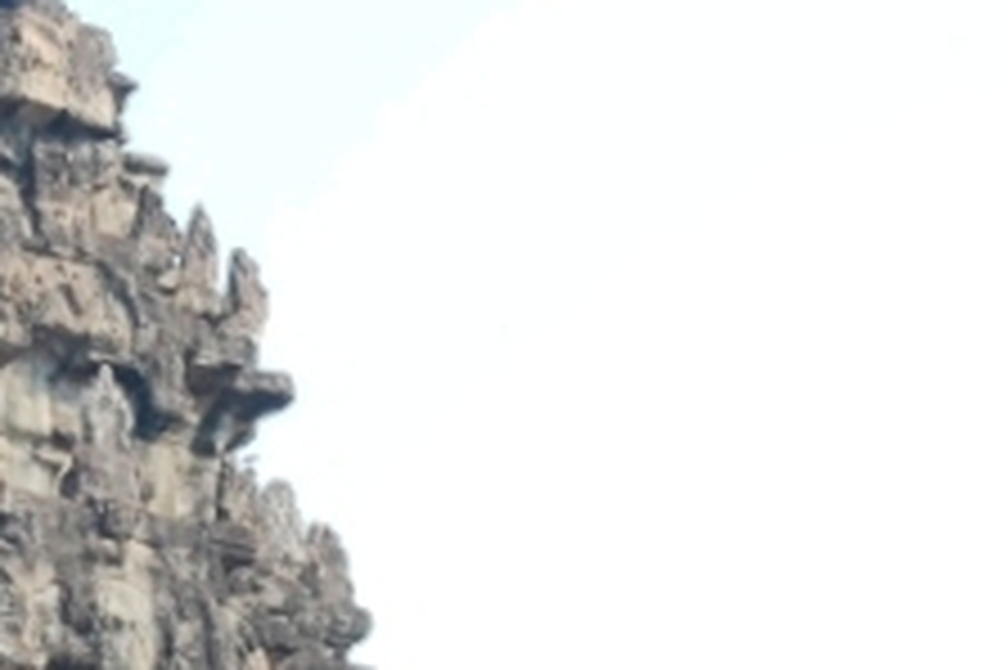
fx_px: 5372
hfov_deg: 10.1
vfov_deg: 7.0
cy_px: 1212
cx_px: -796
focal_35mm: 192
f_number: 6.3
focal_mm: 28
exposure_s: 1/160
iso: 100
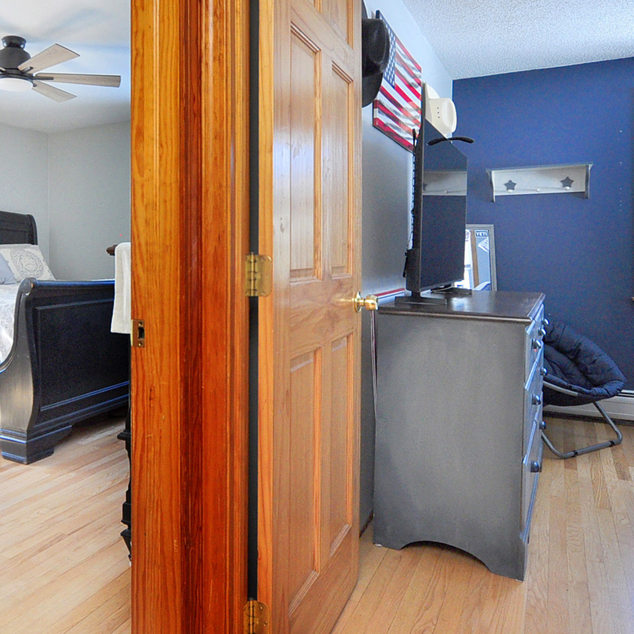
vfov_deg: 60.3
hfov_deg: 59.7
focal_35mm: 26
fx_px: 539
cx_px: 217
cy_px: 245
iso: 640
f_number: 4.5
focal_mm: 10
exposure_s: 1/160
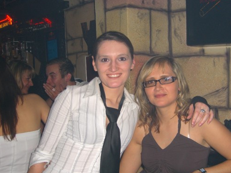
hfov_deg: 41.1
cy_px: 101
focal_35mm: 46
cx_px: 137
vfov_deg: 31.5
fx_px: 307
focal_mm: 7.9
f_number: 2.8
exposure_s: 1/60
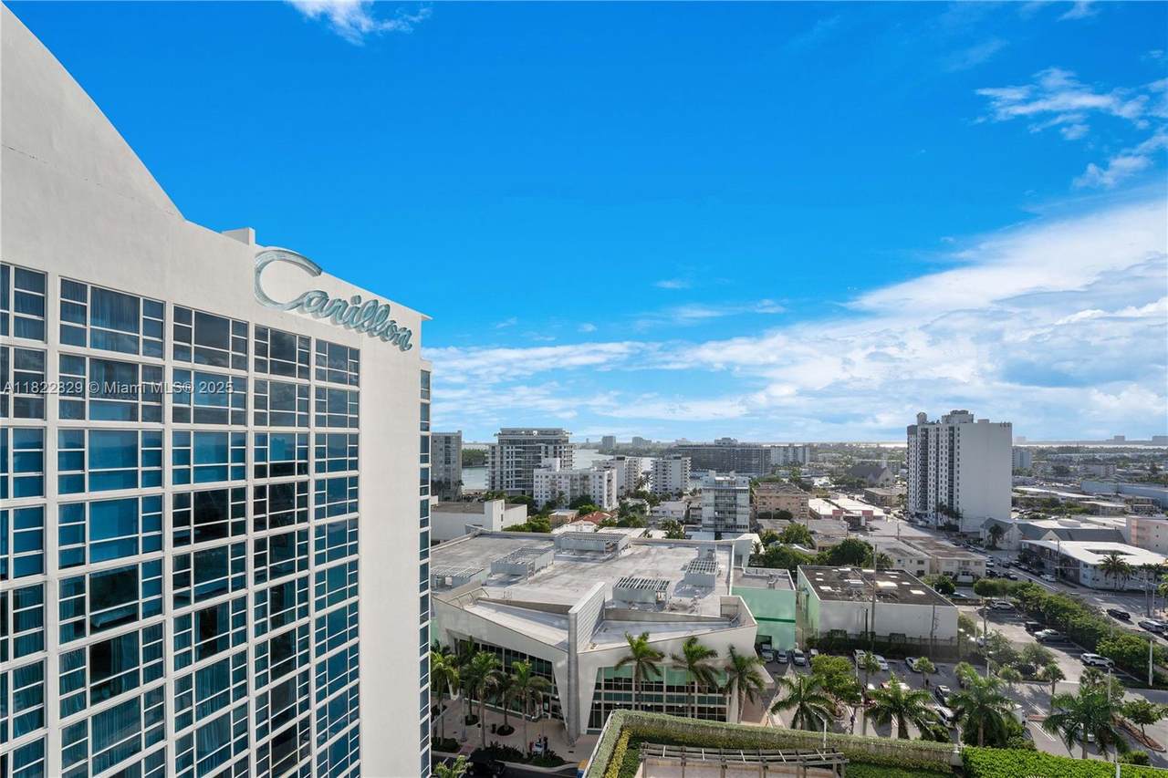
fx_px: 454
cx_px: 584
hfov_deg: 104.3
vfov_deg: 81.2
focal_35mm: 14
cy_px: 389
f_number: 10
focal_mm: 14
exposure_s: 1/320
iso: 100
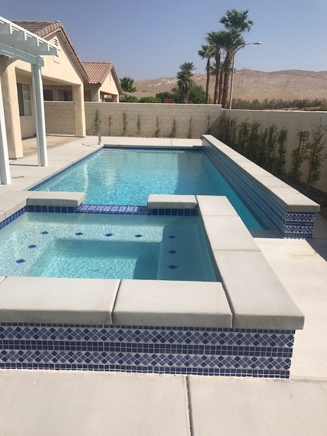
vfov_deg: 63.4
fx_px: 353
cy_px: 218
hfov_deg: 49.7
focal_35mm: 28
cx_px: 164
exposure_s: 1/5051
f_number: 1.8
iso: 20
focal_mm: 3.99
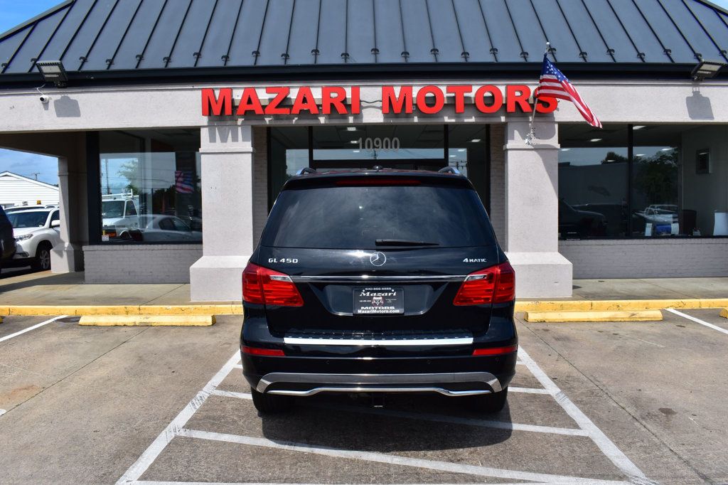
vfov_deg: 43.6
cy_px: 242
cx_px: 364
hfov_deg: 61.9
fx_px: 606
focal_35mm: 30
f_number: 11
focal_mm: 20
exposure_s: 1/500
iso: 280
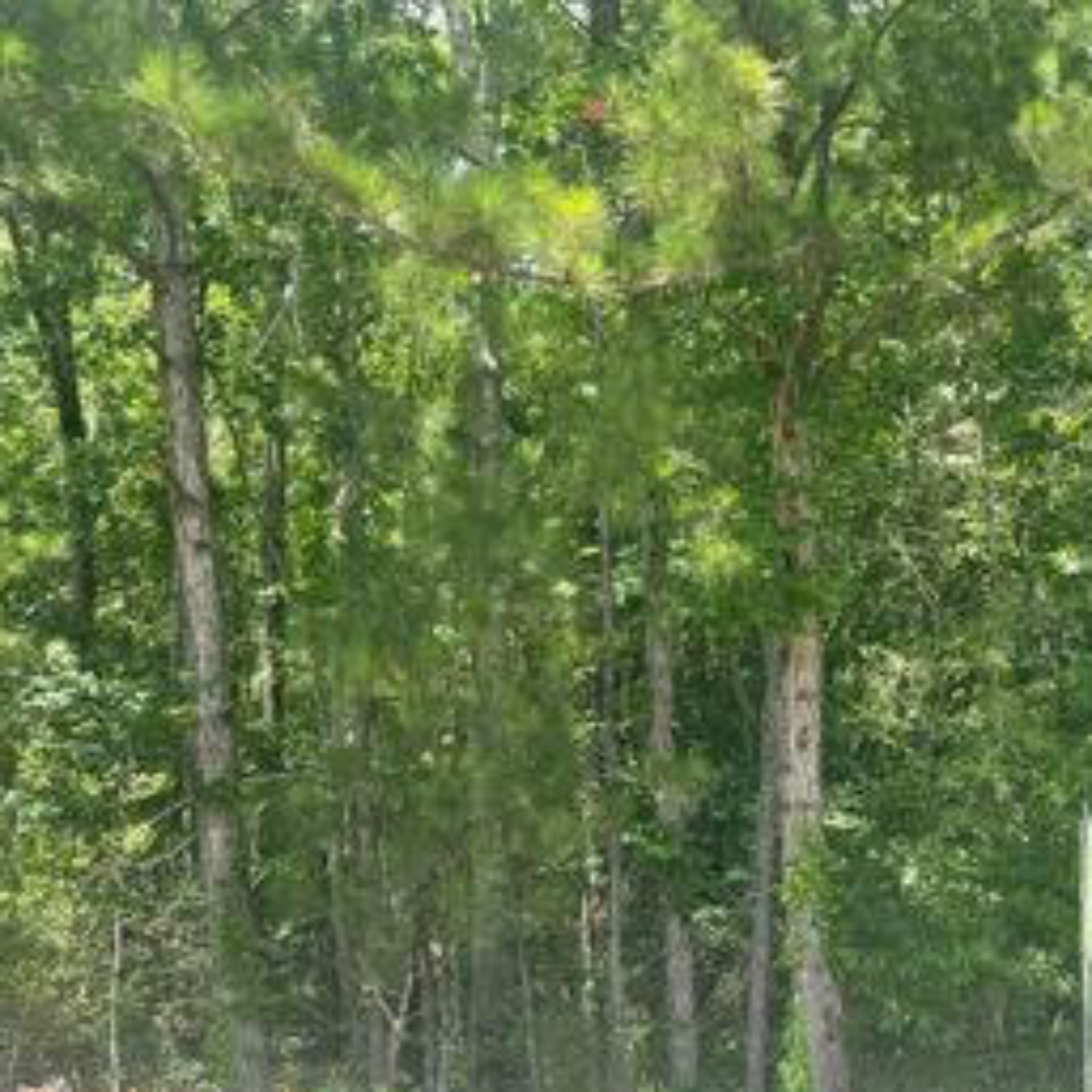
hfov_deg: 38.4
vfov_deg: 38.7
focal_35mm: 43
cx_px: 782
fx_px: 1535
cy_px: 729
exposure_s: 1/413
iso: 32
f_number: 1.6
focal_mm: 5.1
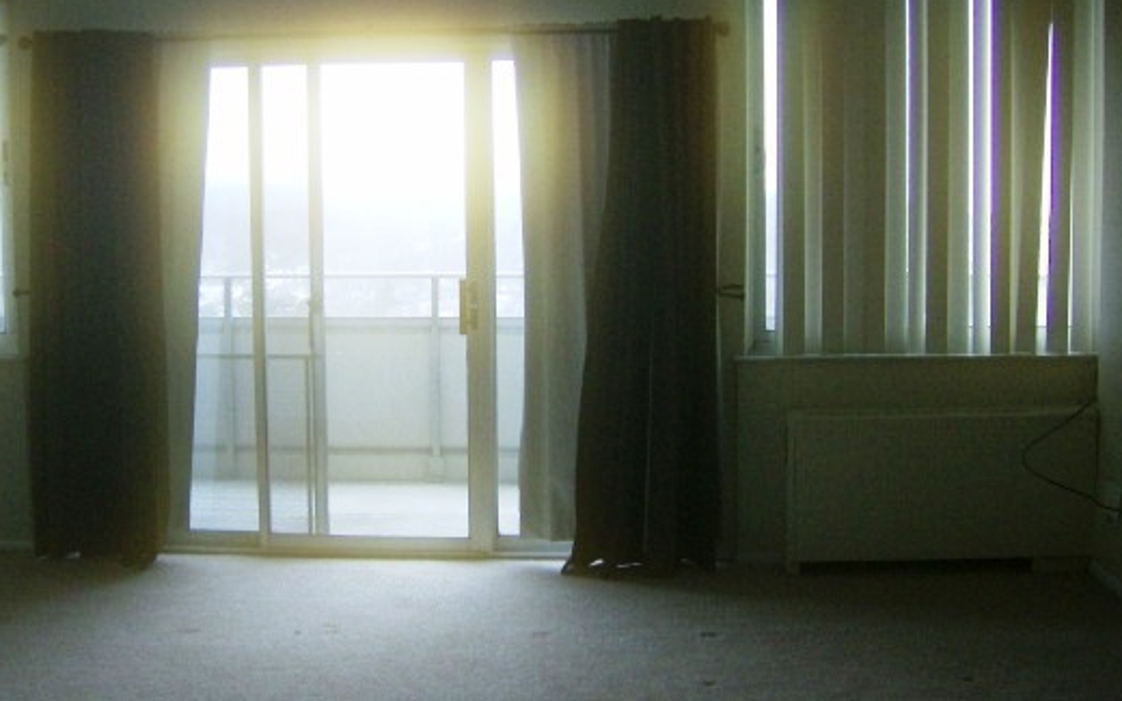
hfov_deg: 42.6
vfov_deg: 27.4
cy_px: 300
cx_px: 533
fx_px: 1437
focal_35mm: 47
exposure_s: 1/110
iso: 100
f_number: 2.8
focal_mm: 6
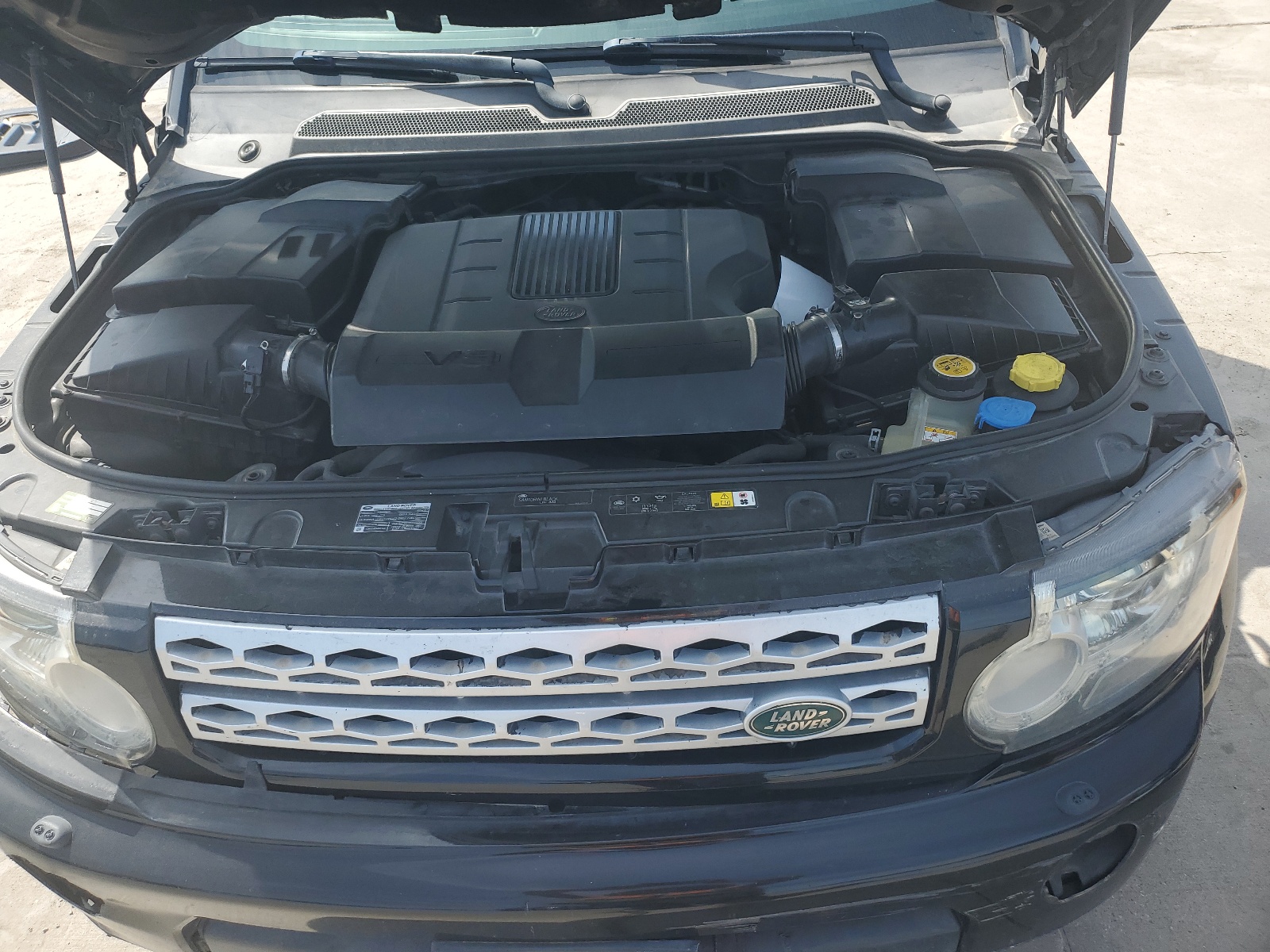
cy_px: 476
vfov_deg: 53.1
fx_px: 954
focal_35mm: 26
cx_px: 635
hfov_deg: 67.3
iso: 50
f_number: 1.5
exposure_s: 1/1111
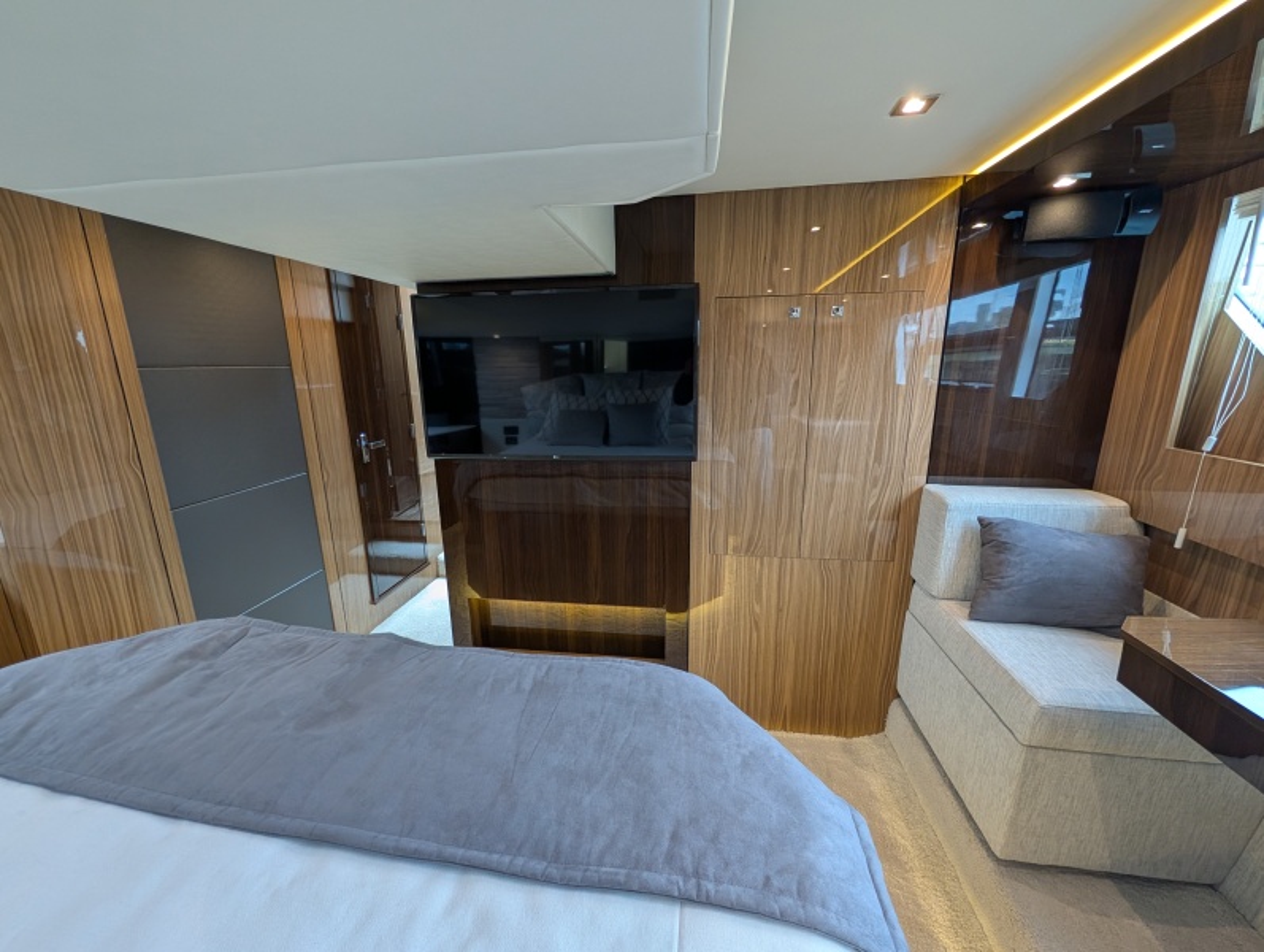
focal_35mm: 12
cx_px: 632
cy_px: 476
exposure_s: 1/56.6
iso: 173
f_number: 1.7
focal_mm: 2.02
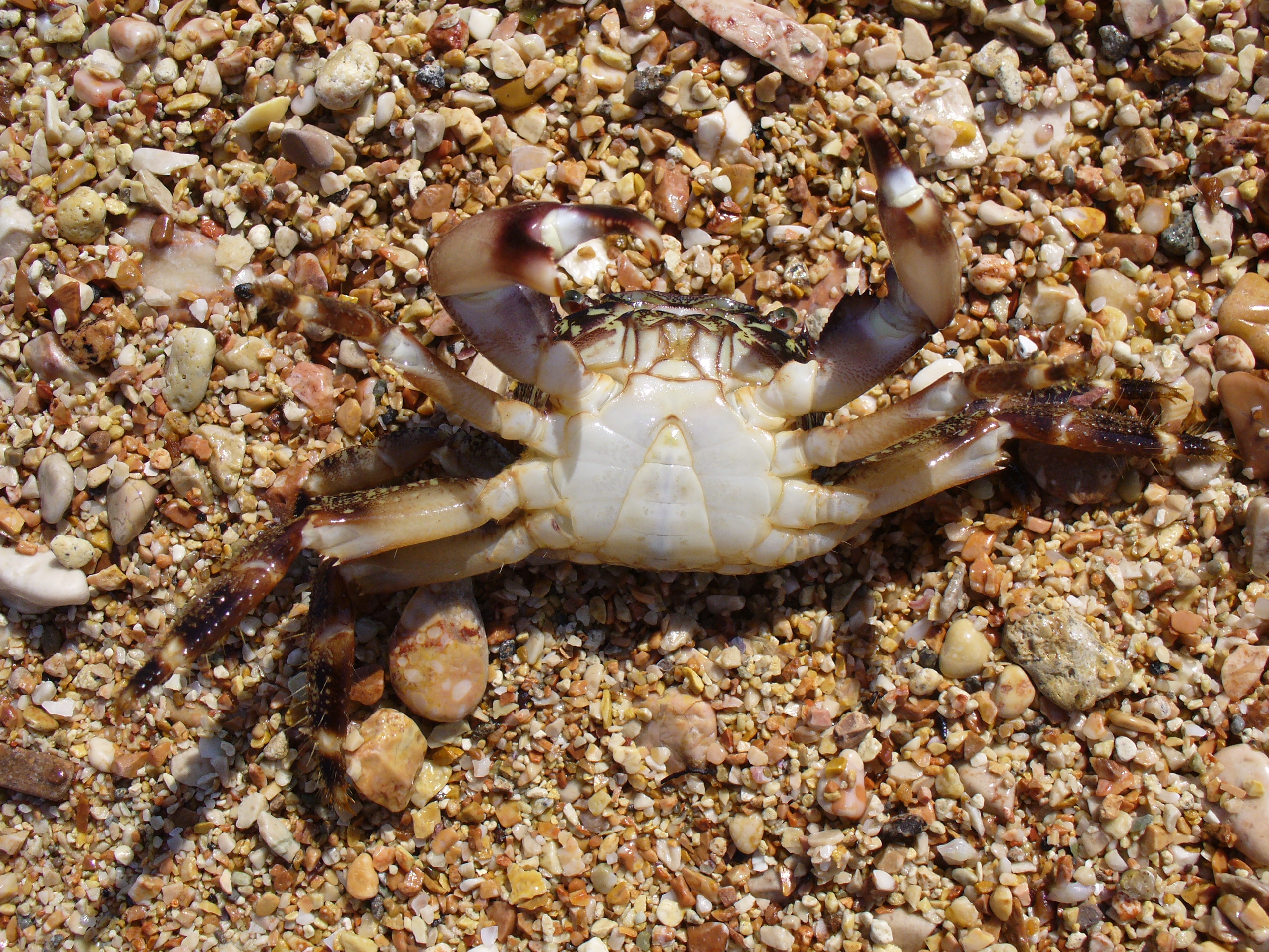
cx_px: 634
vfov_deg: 30.3
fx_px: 1760
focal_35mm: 48
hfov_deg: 39.7
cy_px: 476
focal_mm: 7.9
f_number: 6
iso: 80
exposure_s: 1/400
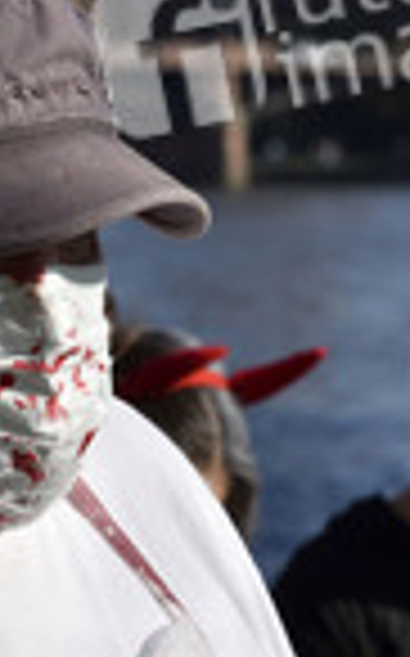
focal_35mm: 334
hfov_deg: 3.9
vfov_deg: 6.3
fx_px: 5983
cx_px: -86
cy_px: 706
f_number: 11
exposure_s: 1/500
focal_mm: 120
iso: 200
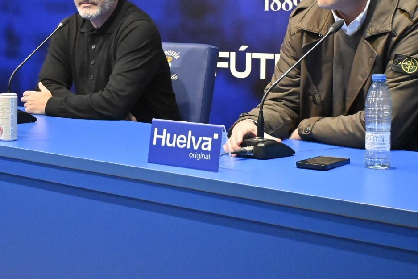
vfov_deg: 19.2
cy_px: 65
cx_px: 126
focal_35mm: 70
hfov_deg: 28.4
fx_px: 818
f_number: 4.5
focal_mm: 27.5
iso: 6400
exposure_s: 1/200
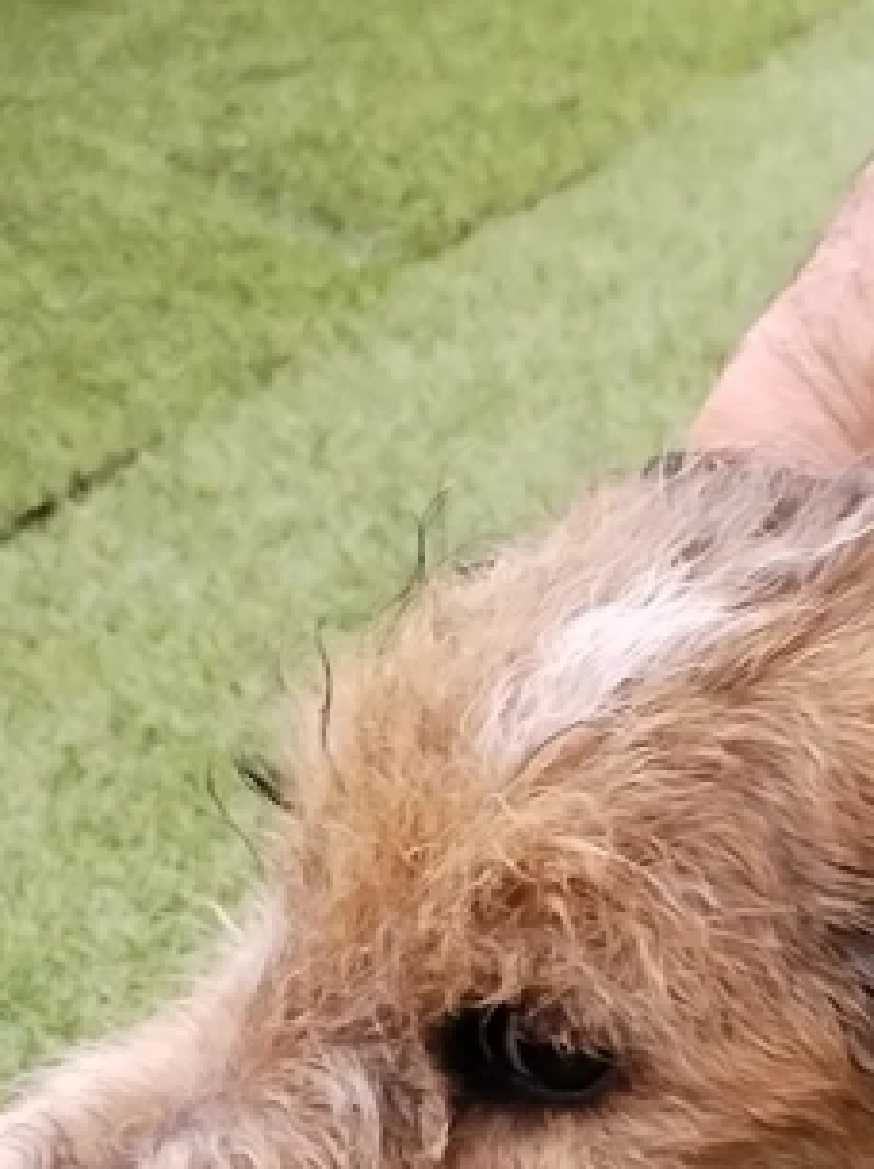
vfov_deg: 14.8
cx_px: 1273
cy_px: 1525
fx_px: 4284
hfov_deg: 11.2
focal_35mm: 127
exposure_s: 1/50
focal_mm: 4.75
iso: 169
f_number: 1.8
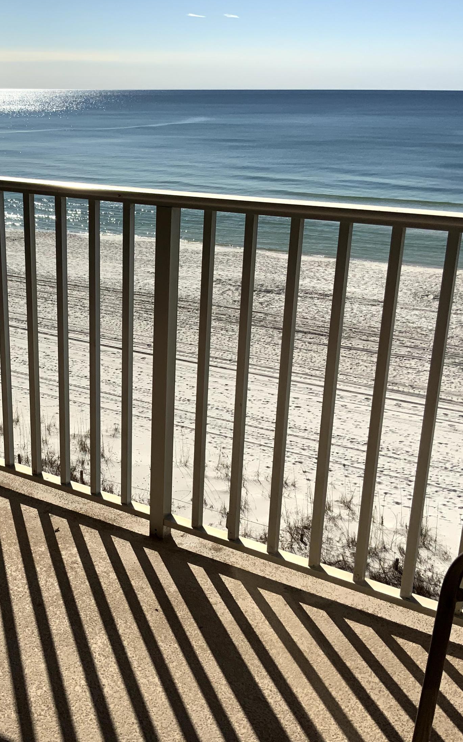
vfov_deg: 47.2
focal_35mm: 42
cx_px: 107
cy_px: 376
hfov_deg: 30.0
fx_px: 848
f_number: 1.8
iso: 20
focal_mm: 3
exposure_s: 1/5814
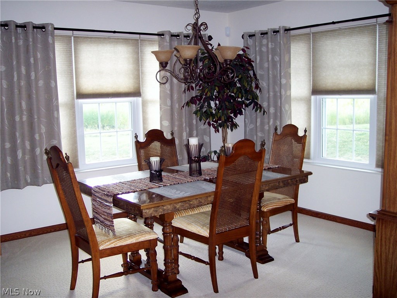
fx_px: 447
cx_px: 198
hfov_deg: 47.9
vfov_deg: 36.8
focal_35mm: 39
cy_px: 149
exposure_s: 1/60
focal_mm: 8
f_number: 2.8
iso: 140
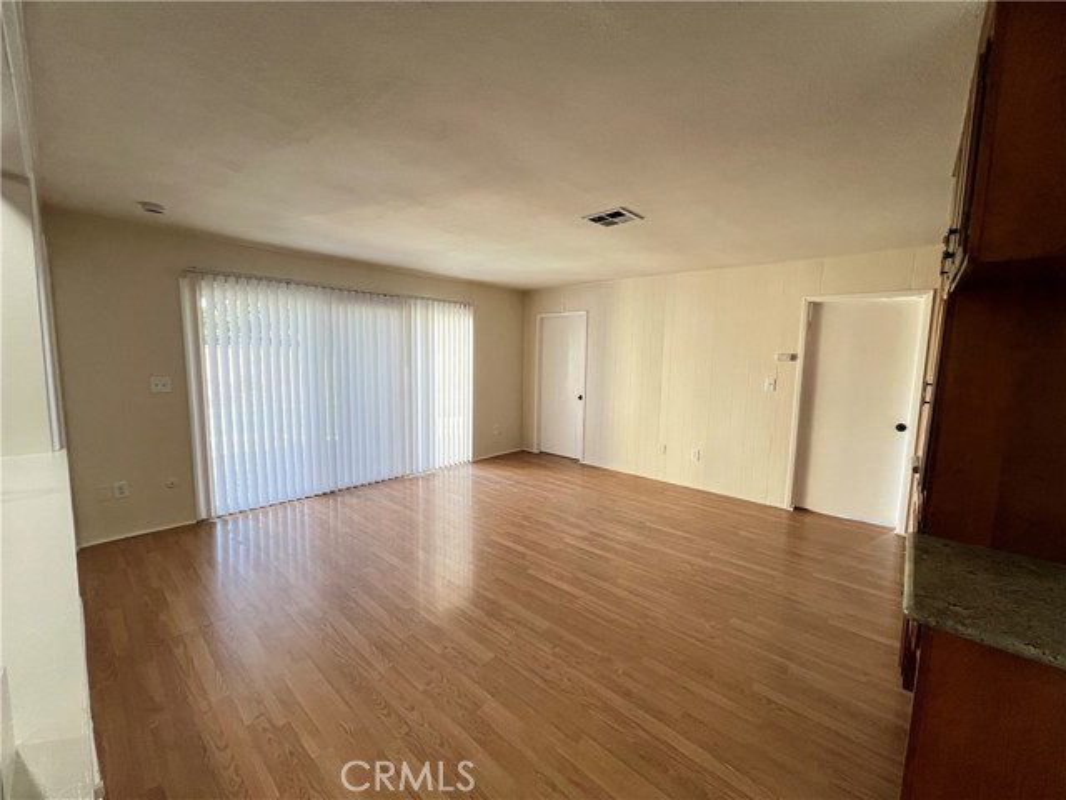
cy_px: 400
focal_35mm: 13
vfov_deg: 89.9
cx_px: 533
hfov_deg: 106.2
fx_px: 400
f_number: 1.8
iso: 200
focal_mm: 1.57
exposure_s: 1/120
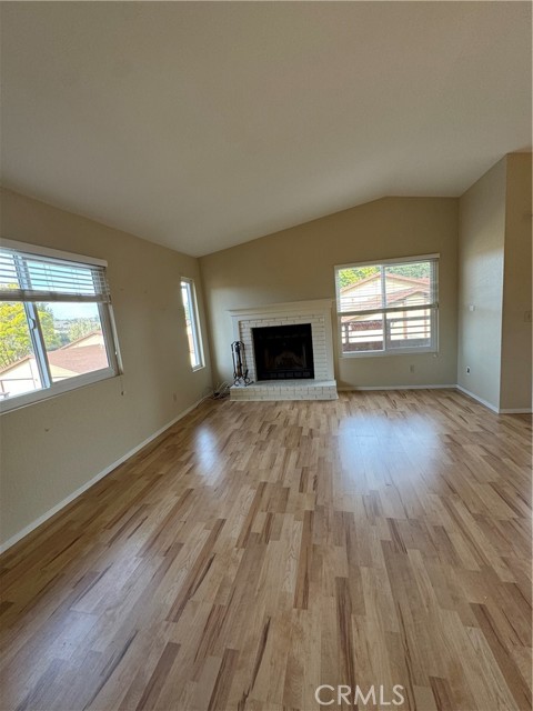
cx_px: 266
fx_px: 287
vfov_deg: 102.1
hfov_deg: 85.7
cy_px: 356
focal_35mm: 14
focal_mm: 2.22
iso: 125
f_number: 2.2
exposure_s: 1/120
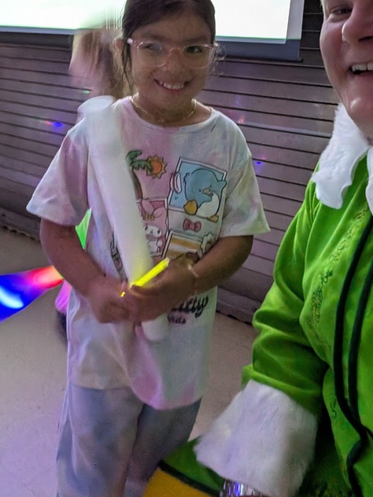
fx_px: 488
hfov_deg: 41.5
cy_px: 103
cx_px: 236
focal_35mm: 34
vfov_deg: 50.8
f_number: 2.2
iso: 190
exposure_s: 1/17.1
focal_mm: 2.74
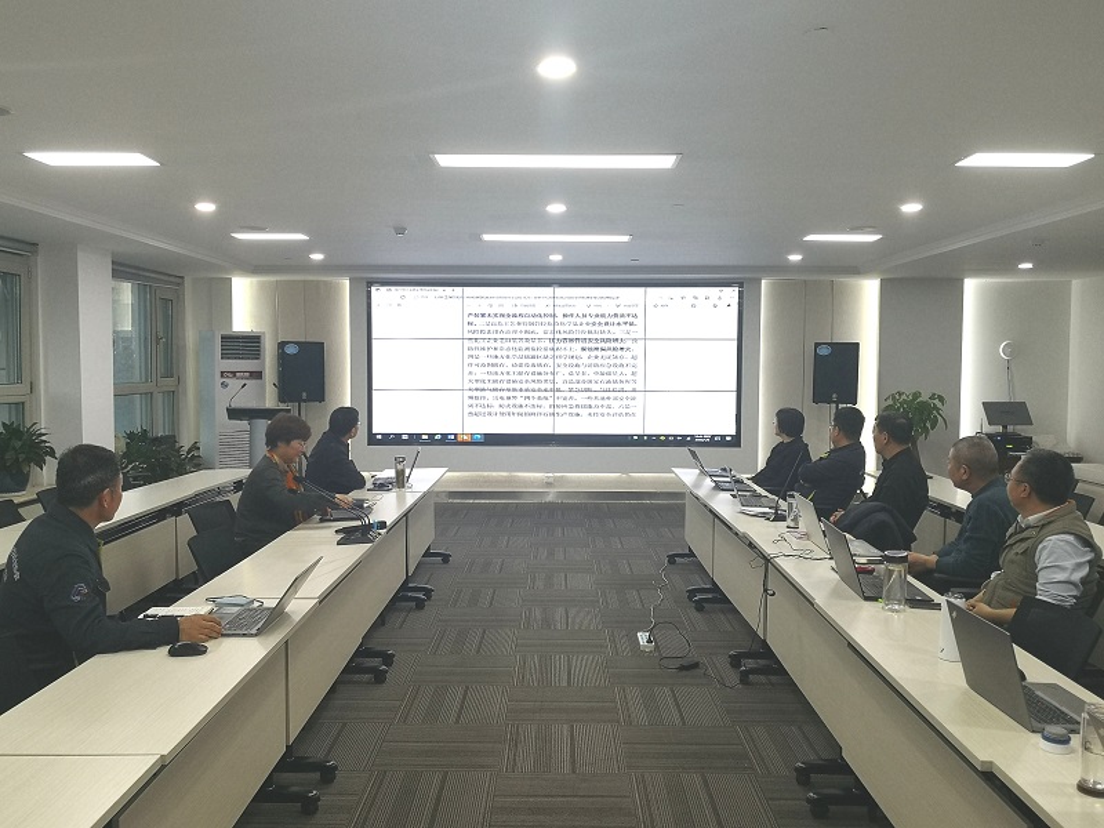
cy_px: 414
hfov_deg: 61.7
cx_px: 552
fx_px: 925
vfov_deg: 48.2
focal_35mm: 29
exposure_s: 1/100
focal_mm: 3.95
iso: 64
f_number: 1.6
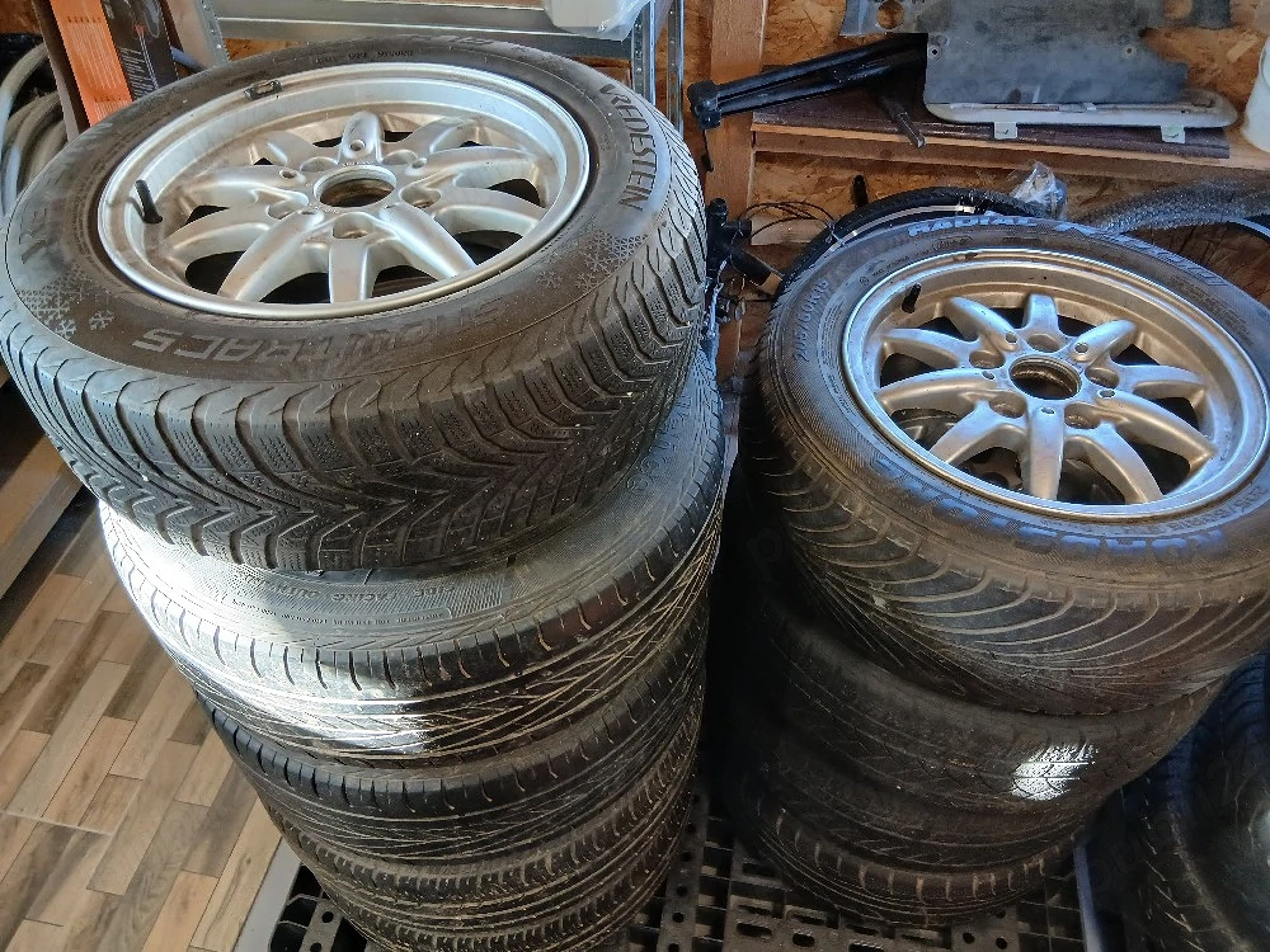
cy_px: 476
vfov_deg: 53.1
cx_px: 635
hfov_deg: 67.3
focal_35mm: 26
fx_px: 954
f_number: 1.8
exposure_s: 1/33.3
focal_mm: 3.98
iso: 200
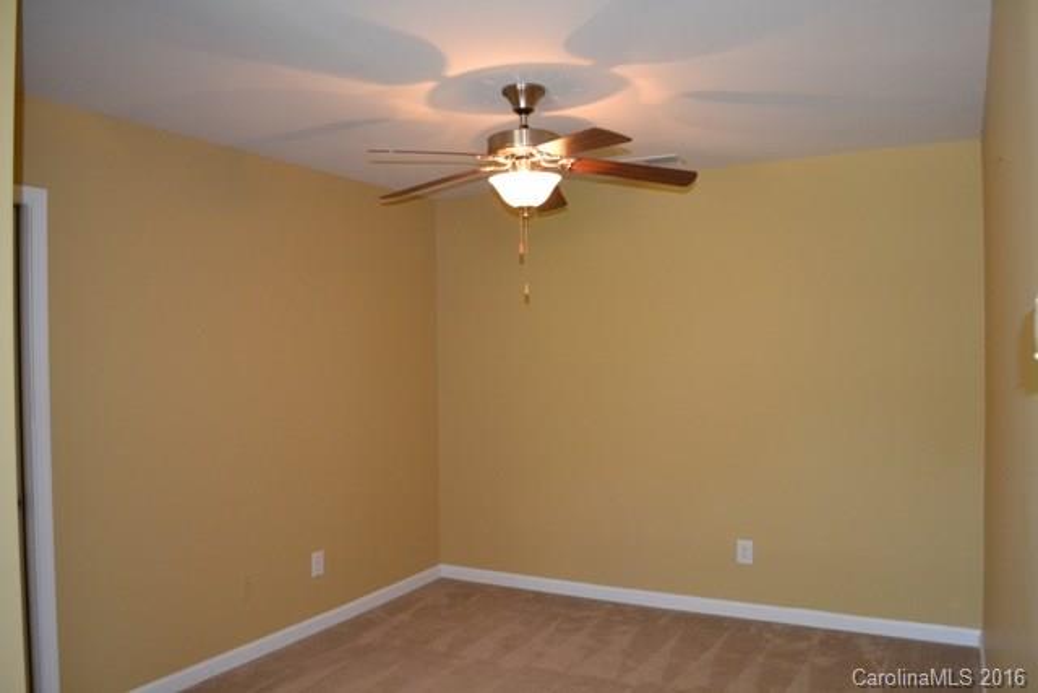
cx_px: 519
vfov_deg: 48.0
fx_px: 779
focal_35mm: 27
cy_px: 346
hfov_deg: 67.4
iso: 1400
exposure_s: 1/60
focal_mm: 18
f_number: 3.5
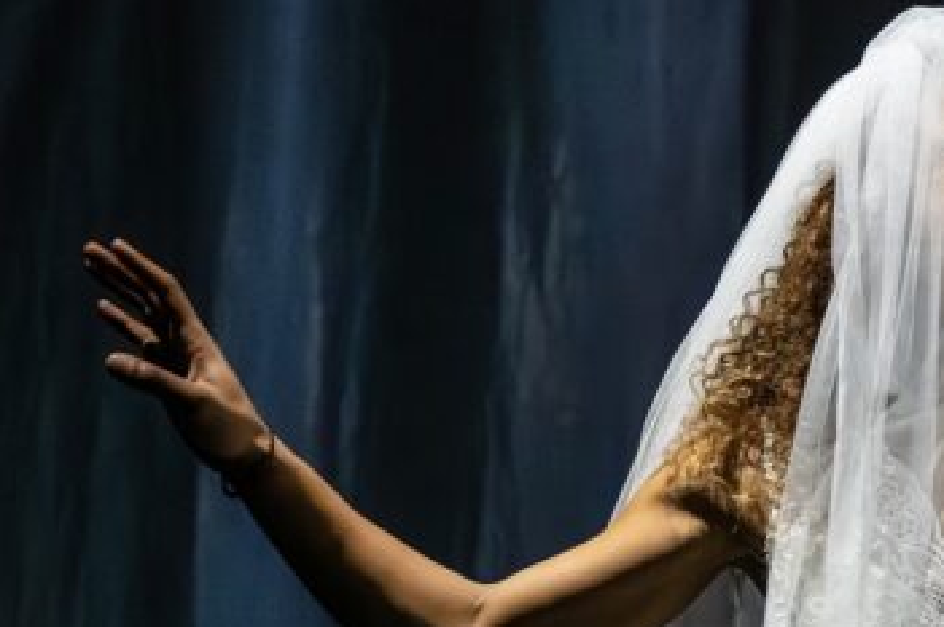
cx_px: 683
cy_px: 366
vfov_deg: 6.3
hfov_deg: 9.4
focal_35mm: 219
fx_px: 5735
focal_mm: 96
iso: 3200
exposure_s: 1/80
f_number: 2.8
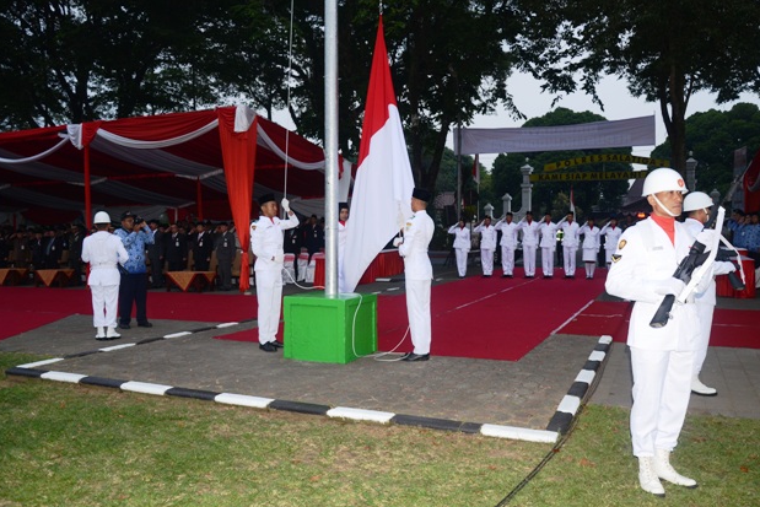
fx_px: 687
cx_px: 387
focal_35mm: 33
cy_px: 258
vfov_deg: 40.5
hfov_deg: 57.9
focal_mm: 21
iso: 400
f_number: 3.8
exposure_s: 1/125
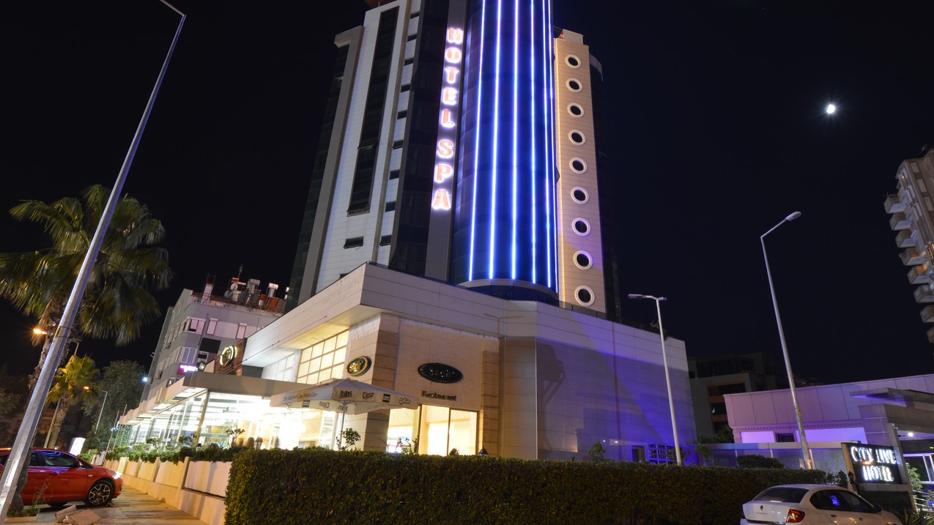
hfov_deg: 86.6
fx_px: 495
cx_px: 478
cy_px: 220
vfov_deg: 55.6
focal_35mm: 20
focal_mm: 10
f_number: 13
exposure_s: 30
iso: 100
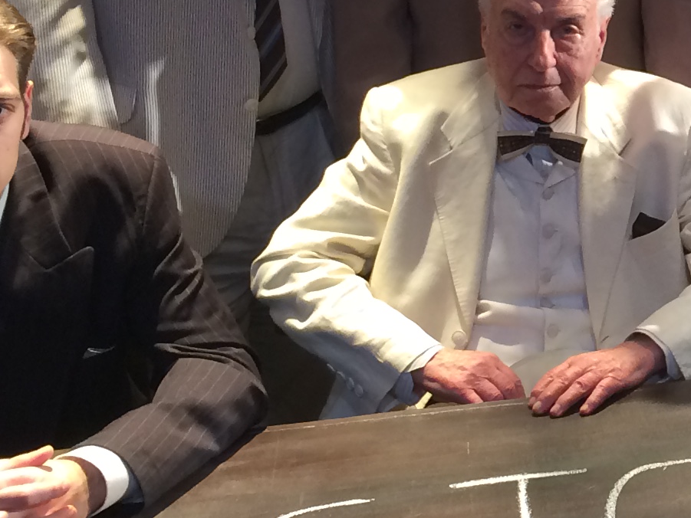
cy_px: 51
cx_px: 920
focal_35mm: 105
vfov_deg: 14.0
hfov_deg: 17.5
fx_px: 2096
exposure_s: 1/30
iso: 80
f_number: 2.2
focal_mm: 4.15
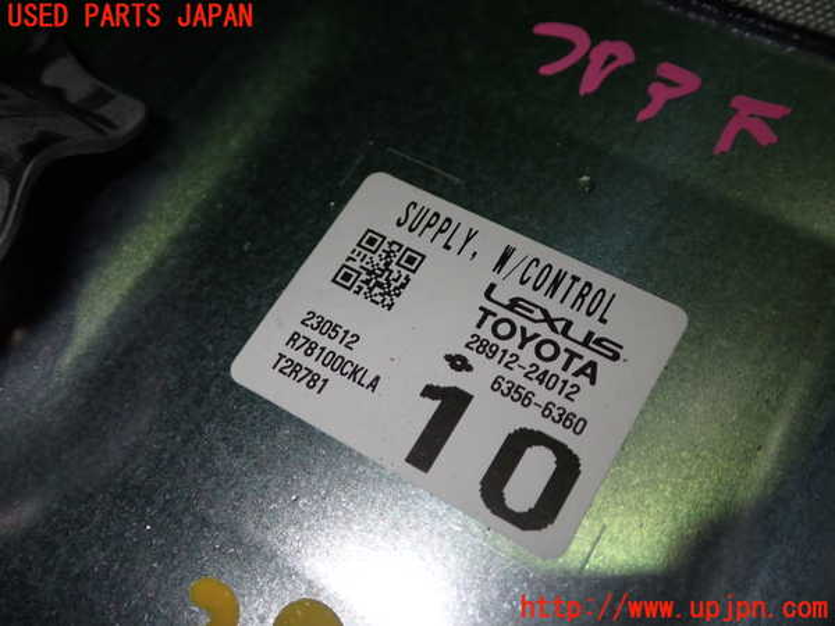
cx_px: 418
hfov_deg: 49.0
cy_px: 313
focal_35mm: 38
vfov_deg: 37.7
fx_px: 917
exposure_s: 1/40
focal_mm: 6.83
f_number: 8
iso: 200
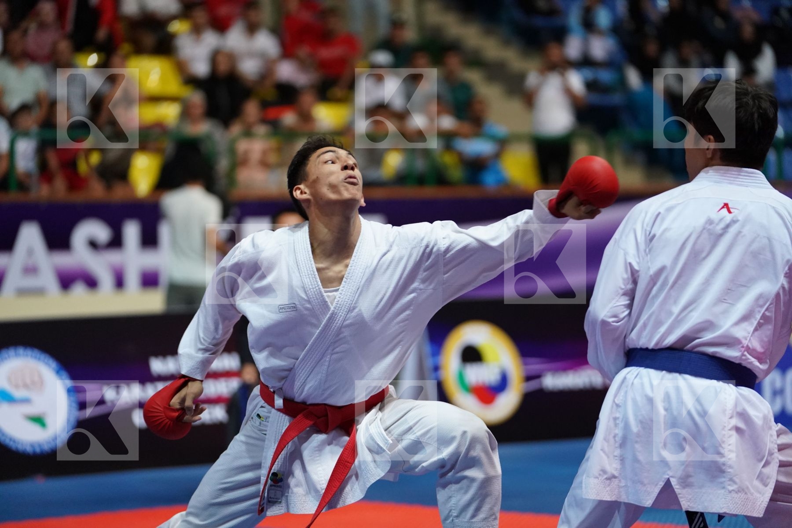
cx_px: 396
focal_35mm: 146
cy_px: 264
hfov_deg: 14.1
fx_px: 3212
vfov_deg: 9.4
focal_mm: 146
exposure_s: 1/1000
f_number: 2.8
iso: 5000
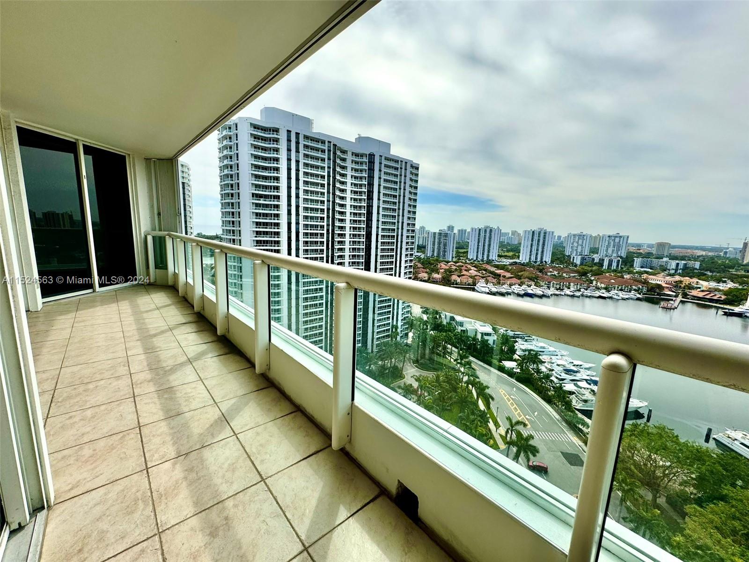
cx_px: 374
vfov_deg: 85.7
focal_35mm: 14
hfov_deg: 102.1
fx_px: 303
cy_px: 281
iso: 50
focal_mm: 2.22
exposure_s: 1/1832
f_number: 2.2
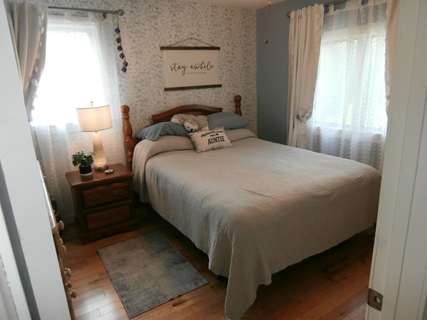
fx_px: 296
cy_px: 160
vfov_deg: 56.8
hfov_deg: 71.6
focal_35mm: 24
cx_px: 214
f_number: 3
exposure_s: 1/30
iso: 200
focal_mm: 4.2
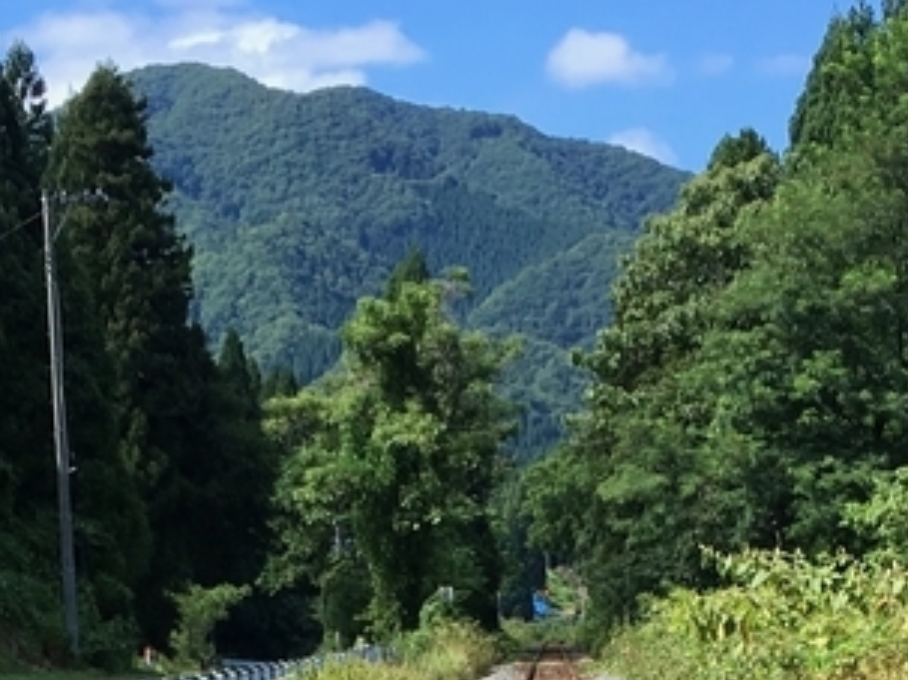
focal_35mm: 115
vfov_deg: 12.0
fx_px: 3015
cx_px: 491
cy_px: 1150
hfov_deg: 17.1
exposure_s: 1/801
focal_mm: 4.15
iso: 25
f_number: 2.2
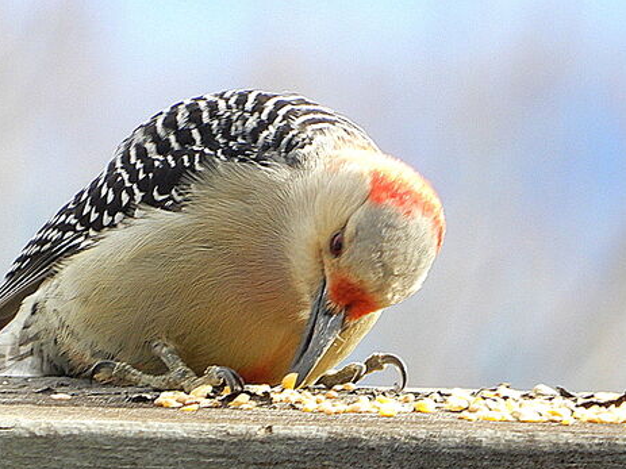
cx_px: 251
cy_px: 269
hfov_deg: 1.7
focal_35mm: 1162
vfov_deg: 1.3
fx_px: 21008
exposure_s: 1/160
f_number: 6.9
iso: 180
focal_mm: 151
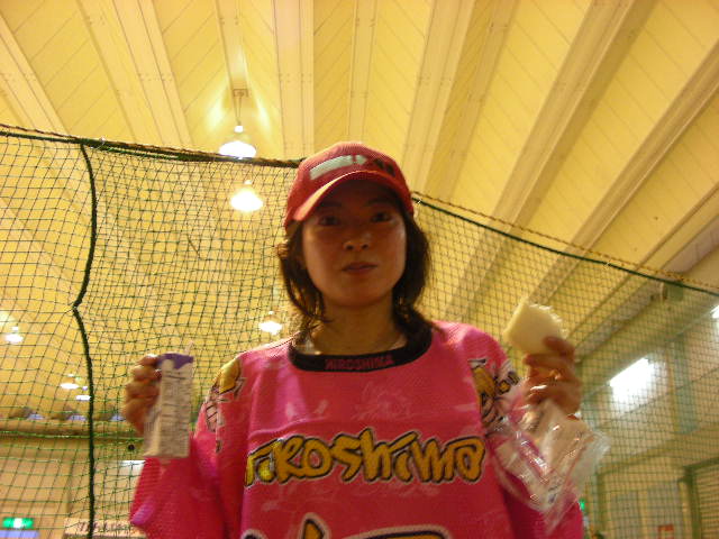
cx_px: 360
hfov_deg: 49.0
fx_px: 789
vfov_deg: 37.7
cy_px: 270
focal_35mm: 38
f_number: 3.5
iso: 200
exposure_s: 1/8.9
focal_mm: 6.3
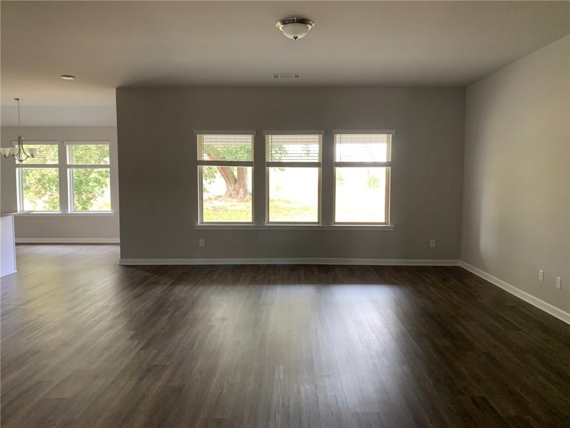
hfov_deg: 67.3
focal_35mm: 26
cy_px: 214
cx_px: 285
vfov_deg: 53.1
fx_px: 428
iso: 160
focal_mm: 4.25
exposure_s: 1/60
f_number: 1.8
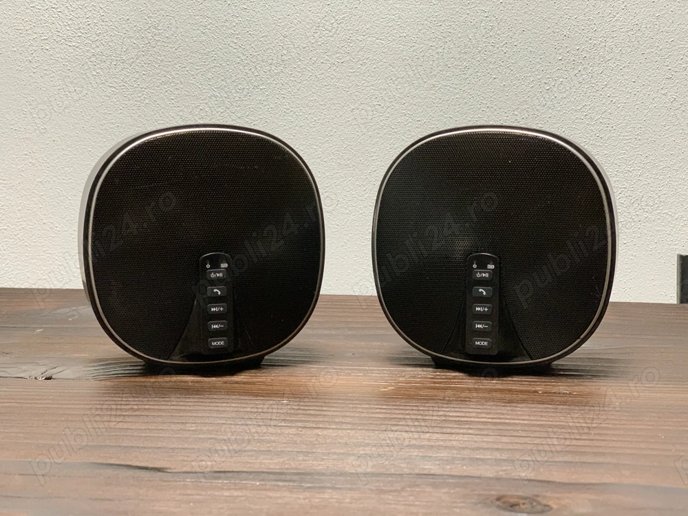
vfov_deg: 28.0
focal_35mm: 52
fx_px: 1034
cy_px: 258
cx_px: 344
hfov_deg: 36.8
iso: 200
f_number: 2.4
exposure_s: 1/60
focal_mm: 6
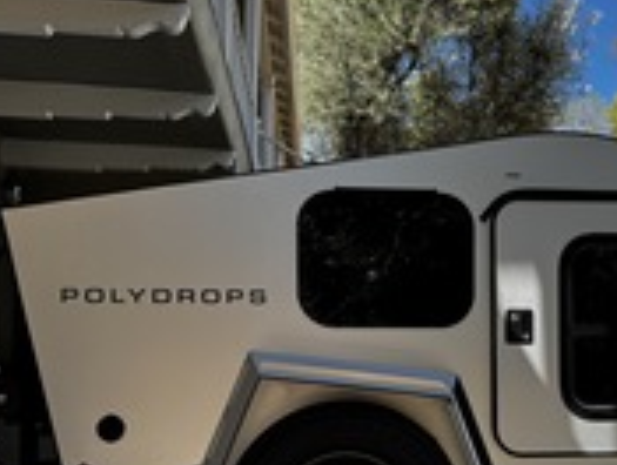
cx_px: 455
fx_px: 857
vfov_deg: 29.8
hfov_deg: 38.7
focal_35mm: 48
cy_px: 354
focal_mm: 6.76
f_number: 1.78
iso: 80
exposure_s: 1/842
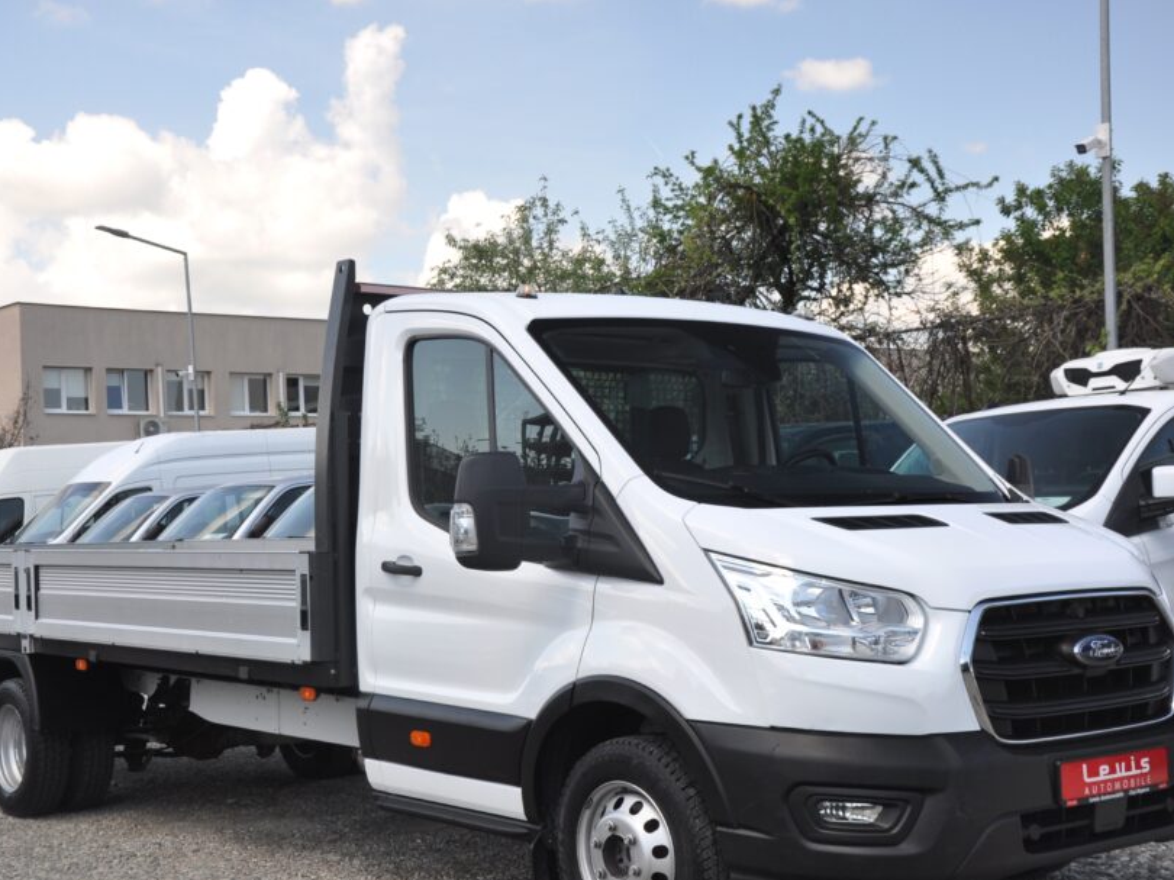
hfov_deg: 37.5
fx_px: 1729
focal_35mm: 51
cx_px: 525
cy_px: 490
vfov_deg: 28.5
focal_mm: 28
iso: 400
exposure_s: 1/250
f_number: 8
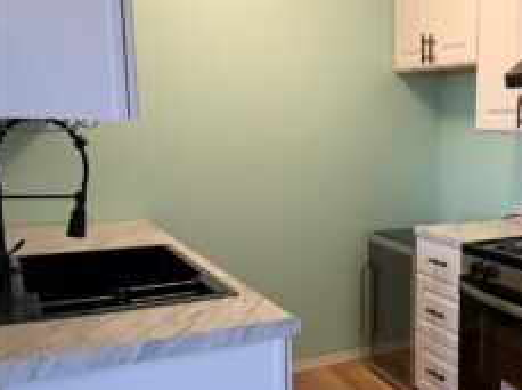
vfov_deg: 34.0
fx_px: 632
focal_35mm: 42
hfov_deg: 42.0
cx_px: 447
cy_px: 251
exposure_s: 1/120
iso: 160
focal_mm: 6.76
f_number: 1.78
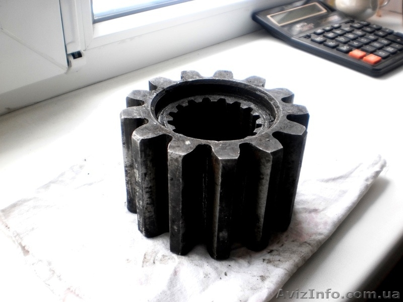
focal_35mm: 36
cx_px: 202
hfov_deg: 51.4
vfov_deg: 39.7
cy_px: 151
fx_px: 419
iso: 125
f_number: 3.1
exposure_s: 1/25
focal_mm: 6.3
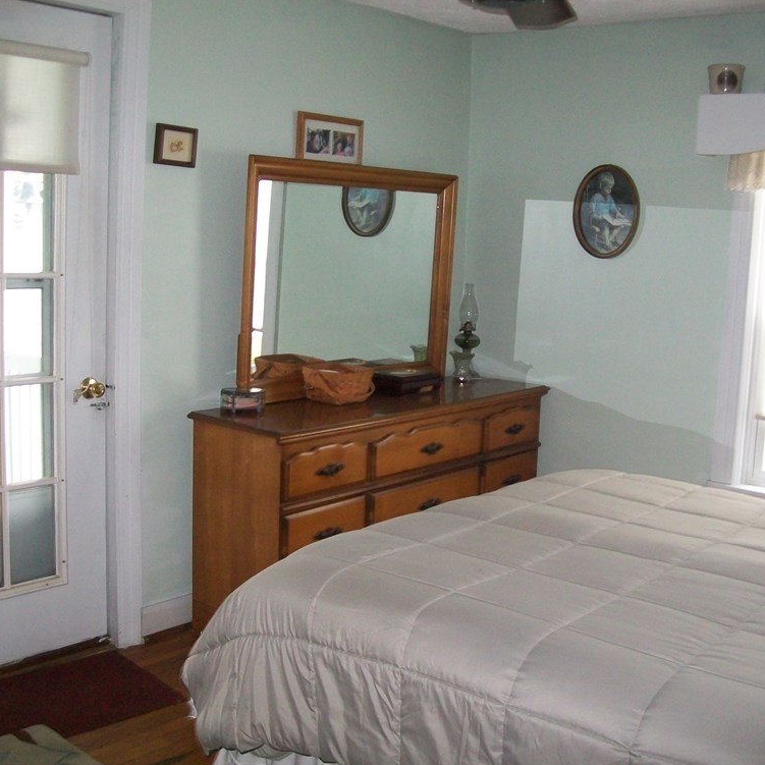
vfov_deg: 40.9
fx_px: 1025
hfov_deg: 40.9
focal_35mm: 41
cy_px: 388
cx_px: 412
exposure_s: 1/60
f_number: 2.7
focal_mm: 6.1
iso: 160
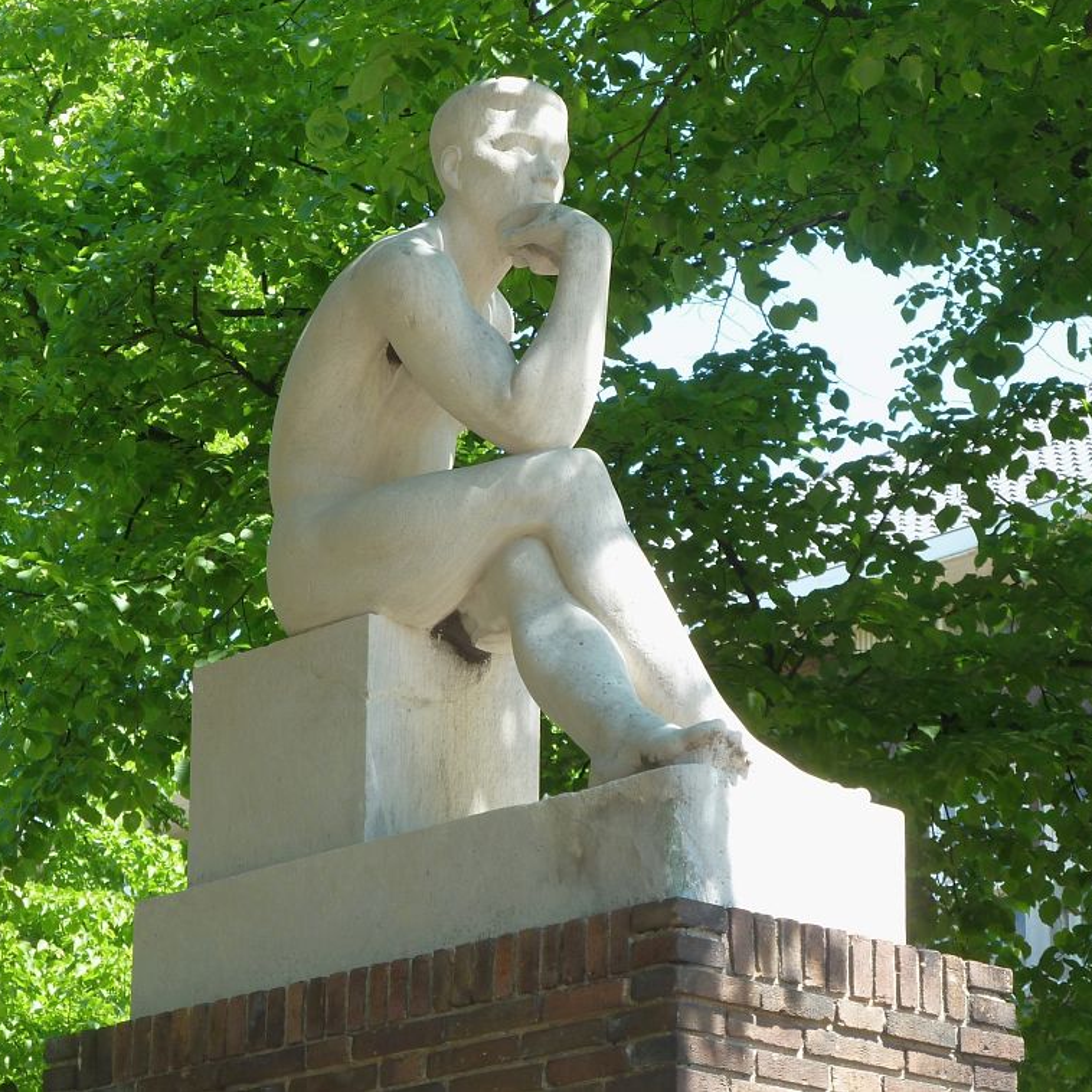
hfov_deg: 14.1
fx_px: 4426
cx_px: 503
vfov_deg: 14.1
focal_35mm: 124
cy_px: 543
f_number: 4.3
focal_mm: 17
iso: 80
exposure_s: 1/60
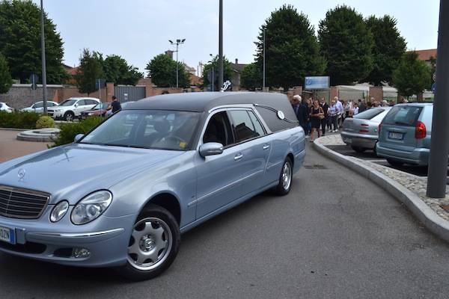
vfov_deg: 40.0
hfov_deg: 57.2
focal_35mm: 33
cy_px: 150
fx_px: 412
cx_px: 224
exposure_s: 1/125
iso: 100
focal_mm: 22
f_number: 13
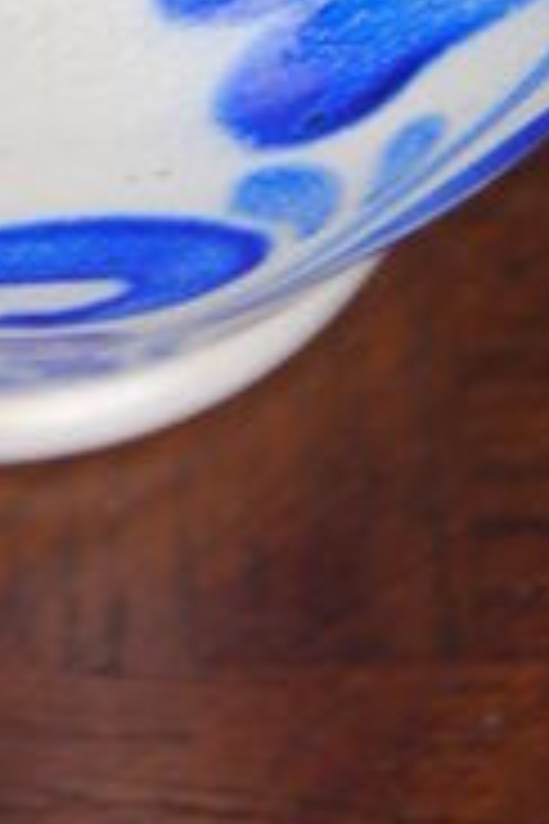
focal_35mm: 265
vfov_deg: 7.5
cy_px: -660
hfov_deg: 5.2
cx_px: -72
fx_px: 6061
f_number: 4.8
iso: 250
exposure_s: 1/30
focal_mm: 45
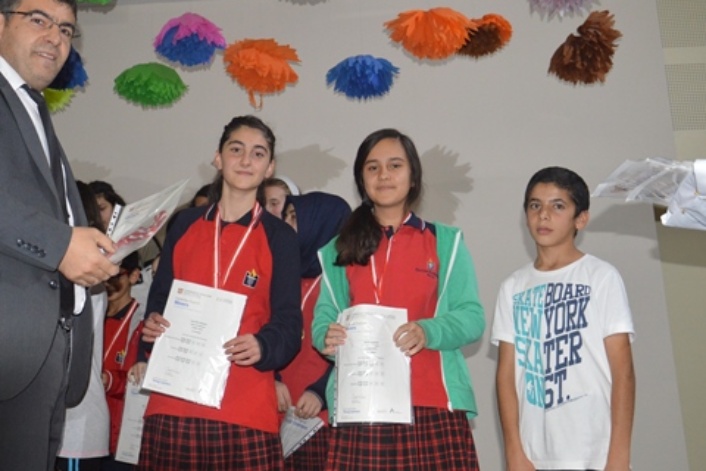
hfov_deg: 44.5
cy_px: 202
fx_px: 863
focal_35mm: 44
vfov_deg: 30.5
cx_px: 331
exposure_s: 1/60
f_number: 3.8
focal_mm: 22
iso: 1600
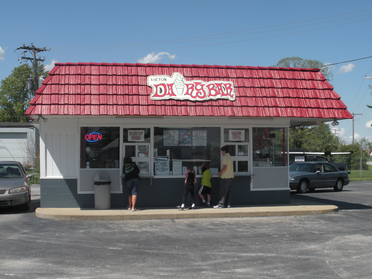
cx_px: 186
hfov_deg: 38.2
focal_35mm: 50
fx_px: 537
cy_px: 140
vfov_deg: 29.1
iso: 64
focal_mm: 9.1
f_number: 4.4
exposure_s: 1/659
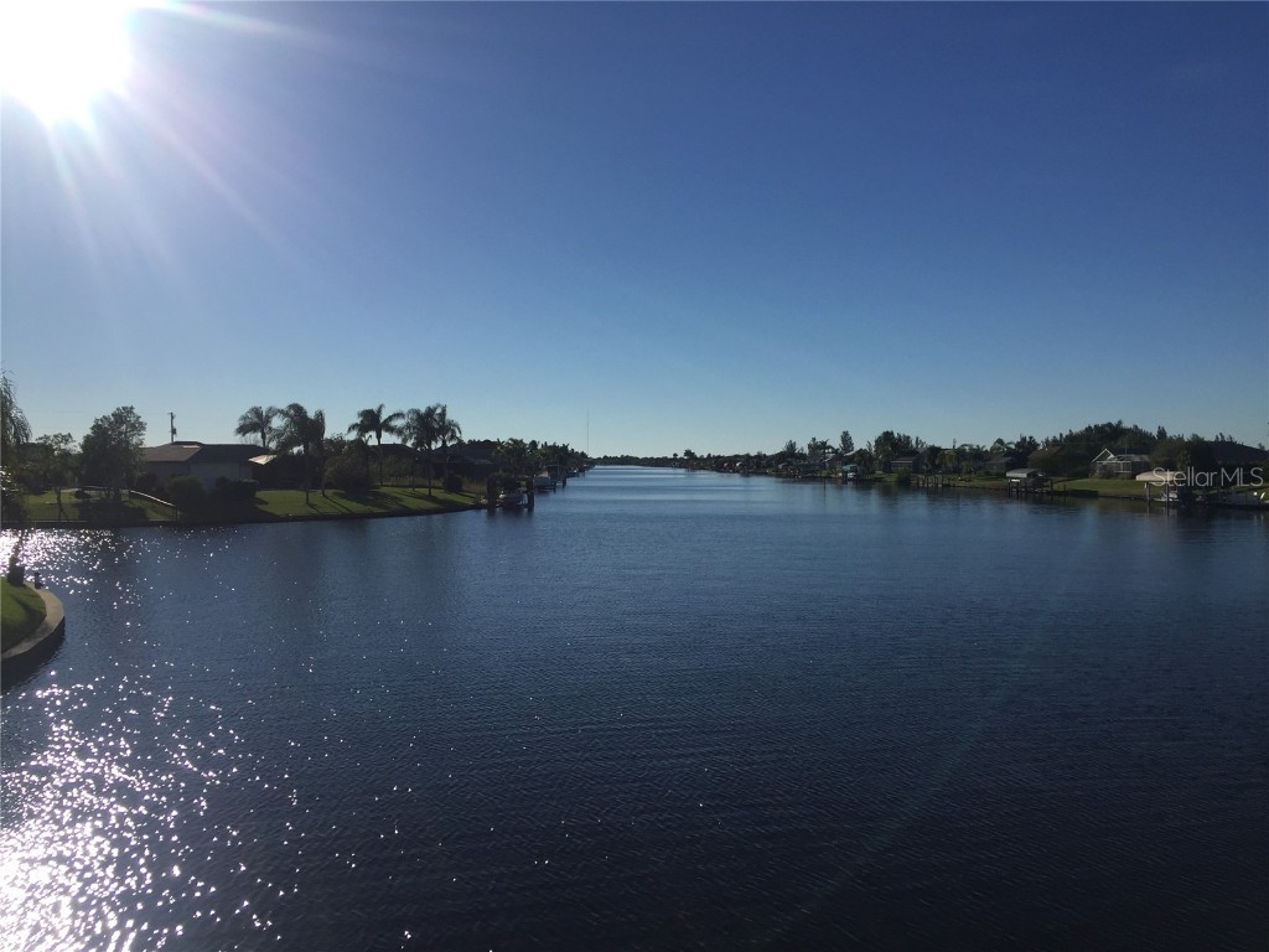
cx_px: 634
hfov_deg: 61.7
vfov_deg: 48.2
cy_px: 476
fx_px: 1063
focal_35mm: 29
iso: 32
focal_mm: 4.15
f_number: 2.2
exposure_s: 1/5650
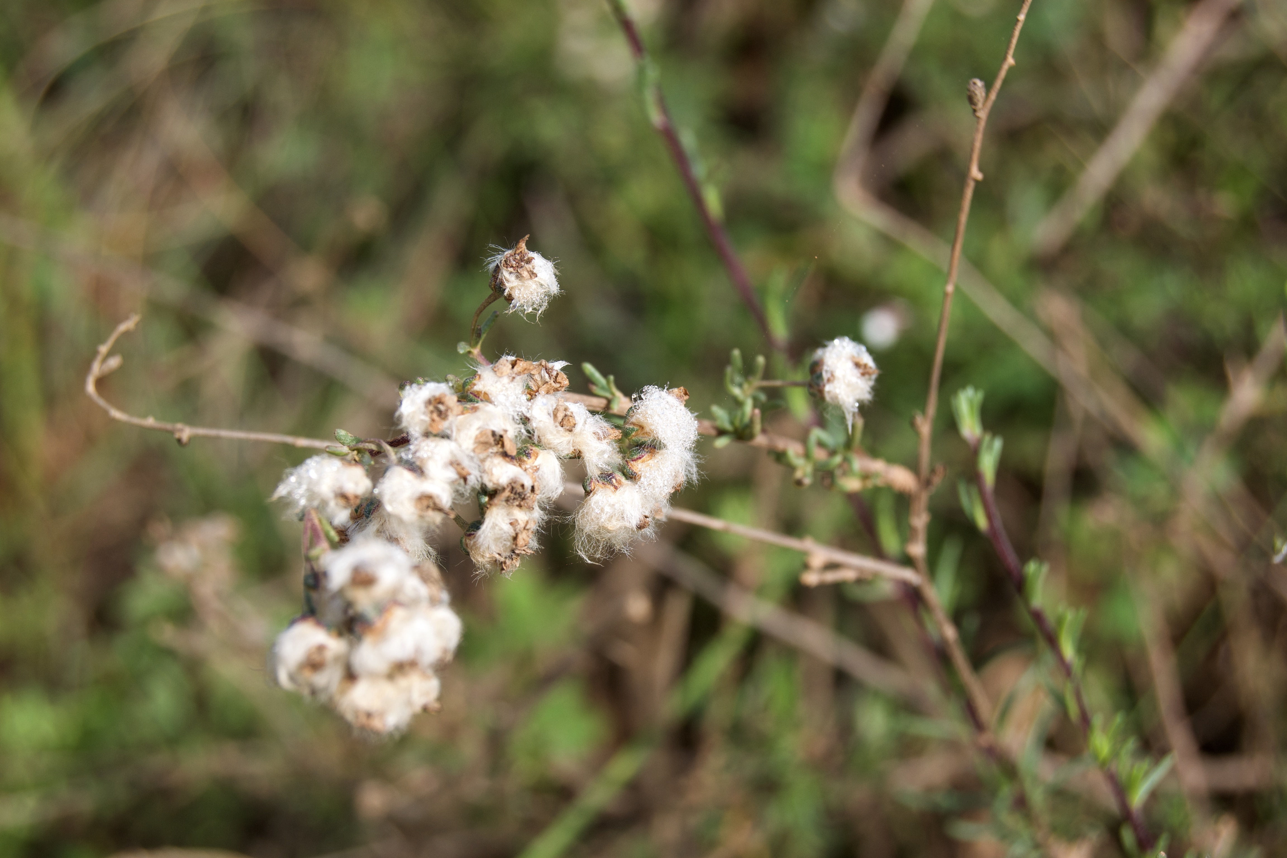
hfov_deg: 24.6
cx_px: 644
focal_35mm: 82
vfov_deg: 16.6
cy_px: 429
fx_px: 2949
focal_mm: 55
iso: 100
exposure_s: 1/160
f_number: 8
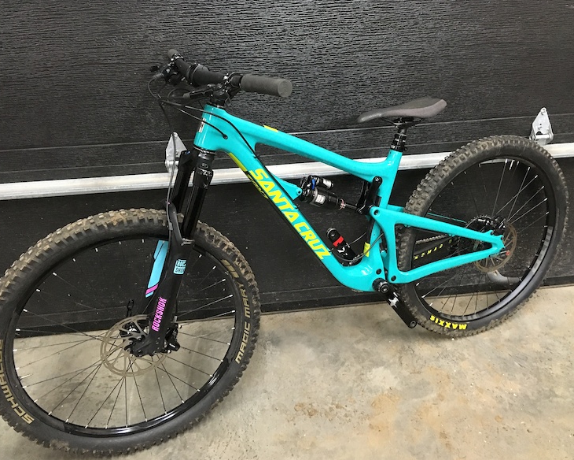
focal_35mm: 31
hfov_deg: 57.2
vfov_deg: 47.1
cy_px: 232
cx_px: 290
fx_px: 527
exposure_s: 1/15
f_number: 2.2
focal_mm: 4.15
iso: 250
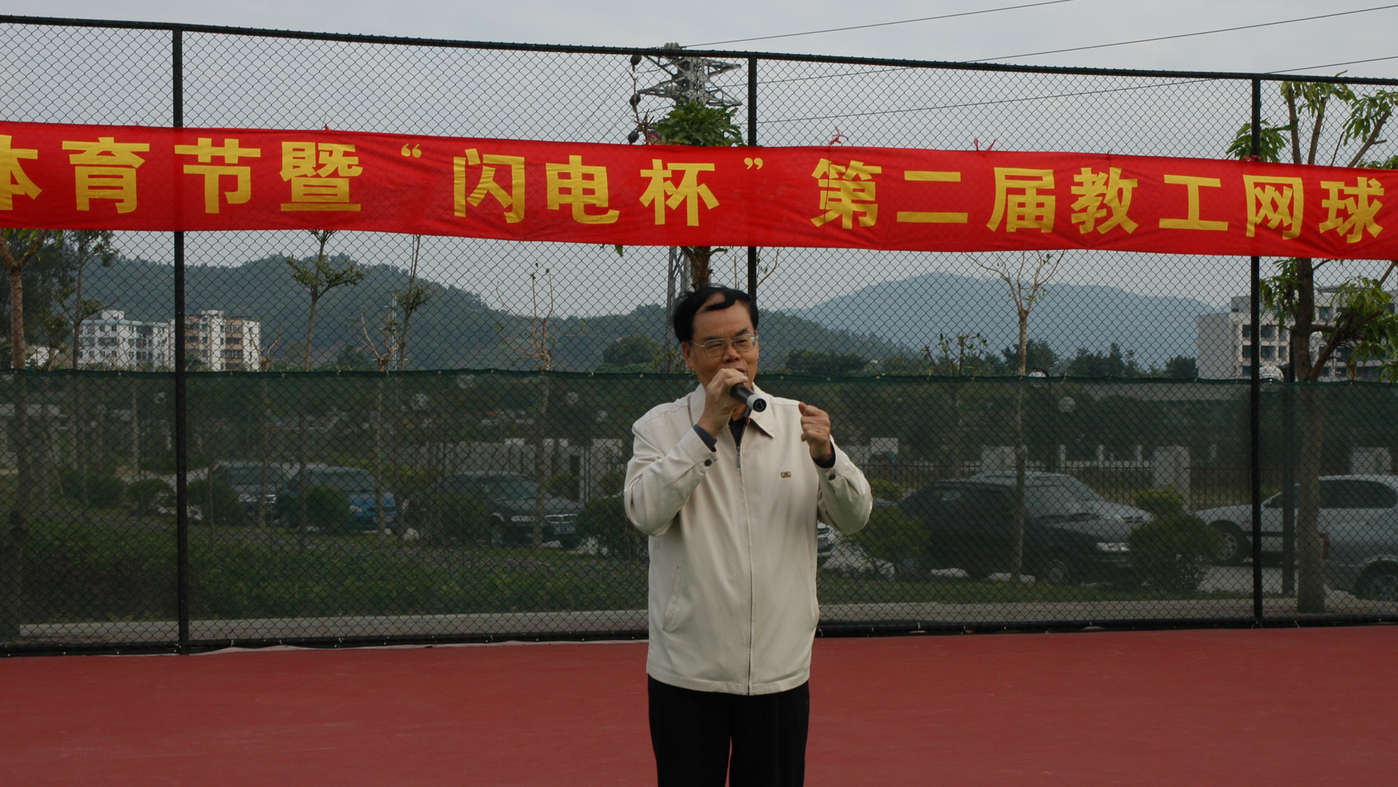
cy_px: 437
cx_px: 708
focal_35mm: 50
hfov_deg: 41.7
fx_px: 1836
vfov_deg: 24.2
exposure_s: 1/125
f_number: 10
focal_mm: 31
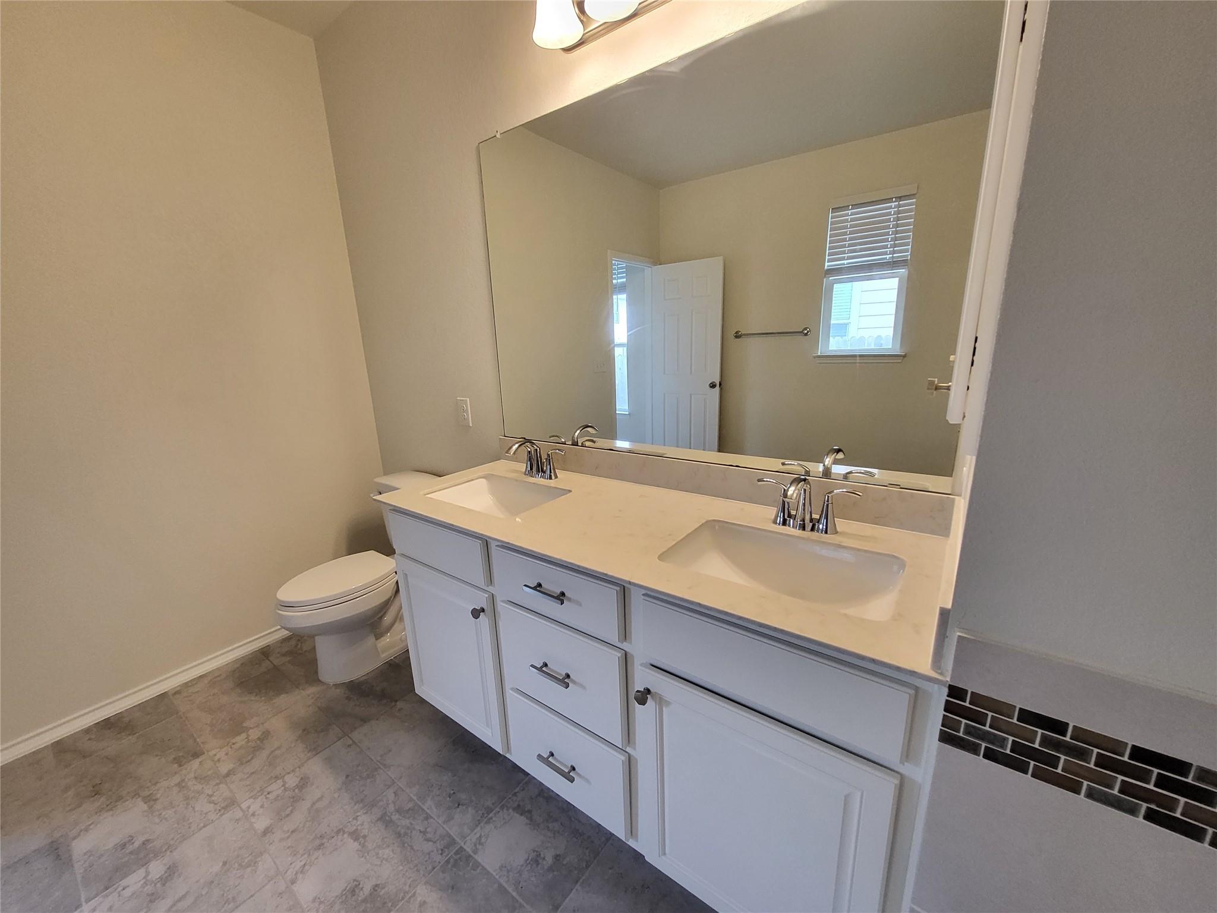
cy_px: 456
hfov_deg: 106.2
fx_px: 457
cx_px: 608
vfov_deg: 89.9
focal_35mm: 13
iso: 400
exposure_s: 1/40
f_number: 2.2
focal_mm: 1.74
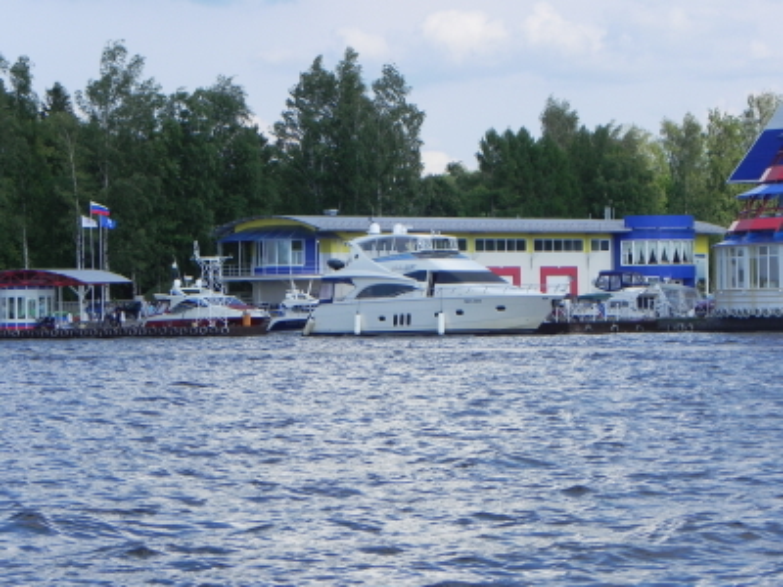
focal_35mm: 129
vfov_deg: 11.5
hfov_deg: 15.3
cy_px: 294
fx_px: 2918
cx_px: 392
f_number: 5.6
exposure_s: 1/536
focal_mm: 23
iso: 160
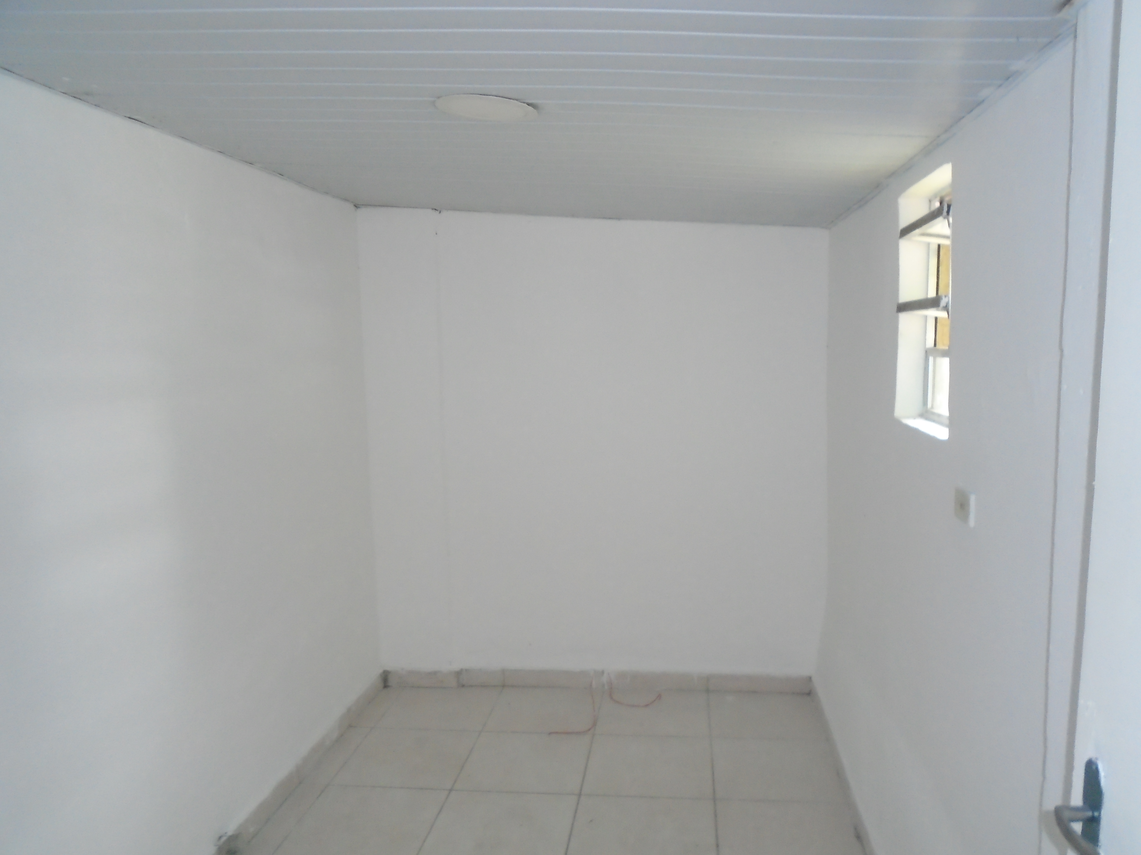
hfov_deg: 67.3
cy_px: 428
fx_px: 857
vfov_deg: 53.1
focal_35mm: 26
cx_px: 570
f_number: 3.2
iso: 320
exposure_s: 1/30
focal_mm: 4.6
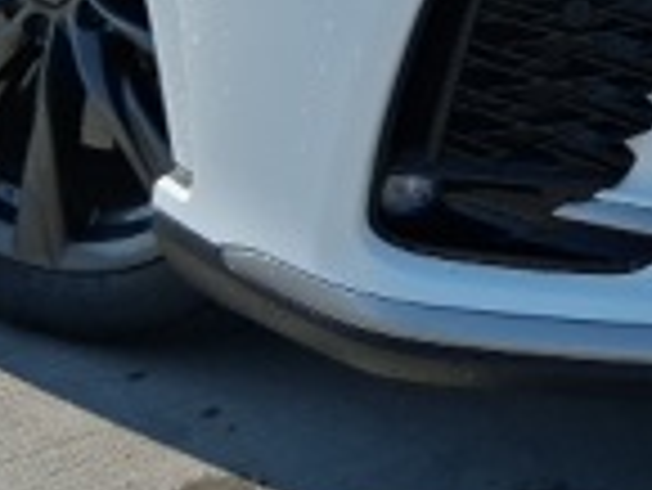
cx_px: 661
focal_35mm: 115
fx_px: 2168
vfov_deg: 12.1
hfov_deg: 16.7
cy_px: -315
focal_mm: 3.98
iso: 25
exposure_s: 1/1037
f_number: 1.8
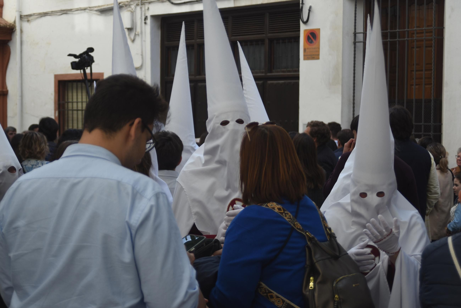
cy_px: 154
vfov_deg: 17.5
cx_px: 230
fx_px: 999
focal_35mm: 78
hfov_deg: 26.0
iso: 320
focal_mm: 78
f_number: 5.6
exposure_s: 1/500
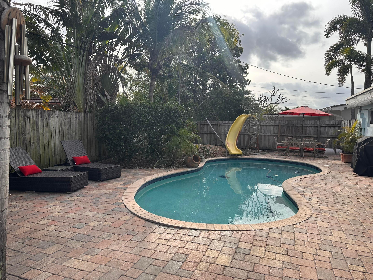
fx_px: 259
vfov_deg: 56.8
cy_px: 140
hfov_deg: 71.6
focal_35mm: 24
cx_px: 186
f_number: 1.78
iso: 80
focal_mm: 6.86
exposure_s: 1/1949
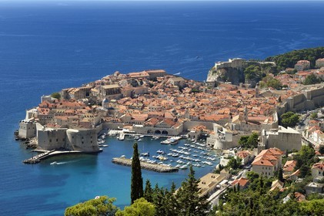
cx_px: 162
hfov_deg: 24.8
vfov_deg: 16.6
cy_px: 108
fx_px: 737
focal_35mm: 82
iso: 200
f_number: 9
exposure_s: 1/400
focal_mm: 82
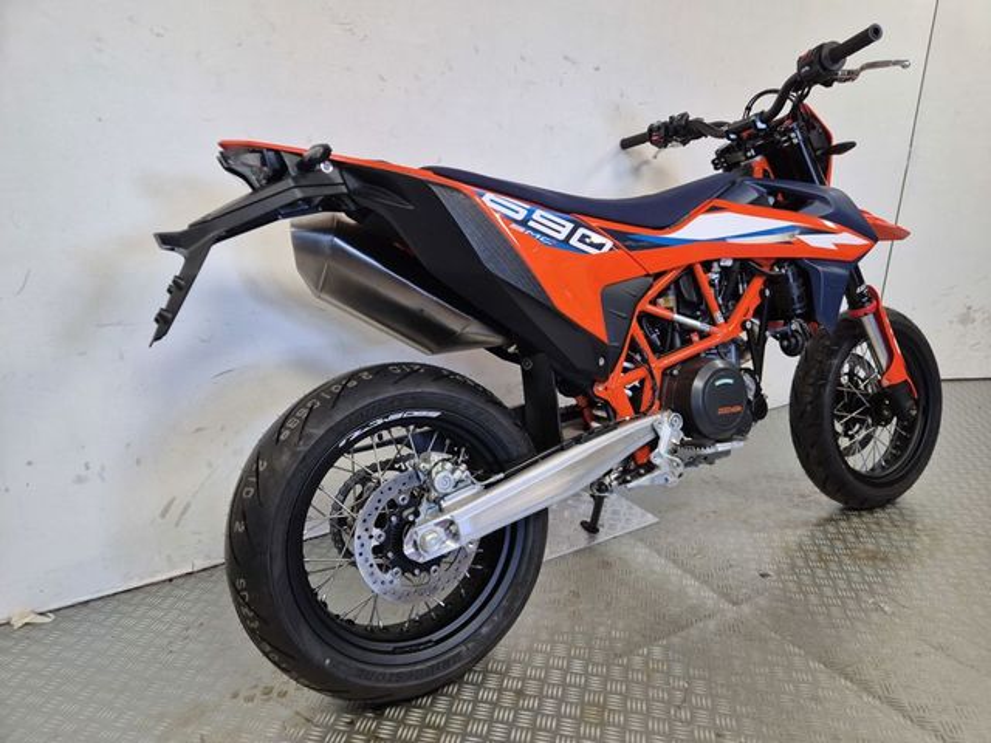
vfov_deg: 58.9
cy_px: 372
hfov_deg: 73.9
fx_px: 658
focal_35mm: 23
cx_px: 496
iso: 320
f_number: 1.8
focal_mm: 5.4
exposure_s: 1/100
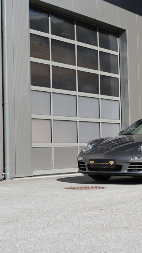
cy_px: 127
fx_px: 529
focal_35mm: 79
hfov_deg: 15.1
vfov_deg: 26.8
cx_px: 136
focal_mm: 50
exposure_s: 1/250
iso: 100
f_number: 5
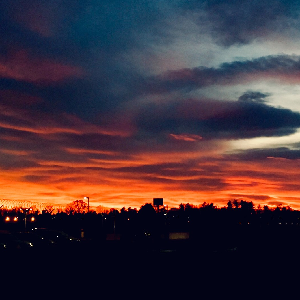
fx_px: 569
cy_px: 126
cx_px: 152
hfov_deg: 29.6
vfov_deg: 29.5
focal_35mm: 58
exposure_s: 1/33
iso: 200
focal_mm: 4.15
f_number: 2.2
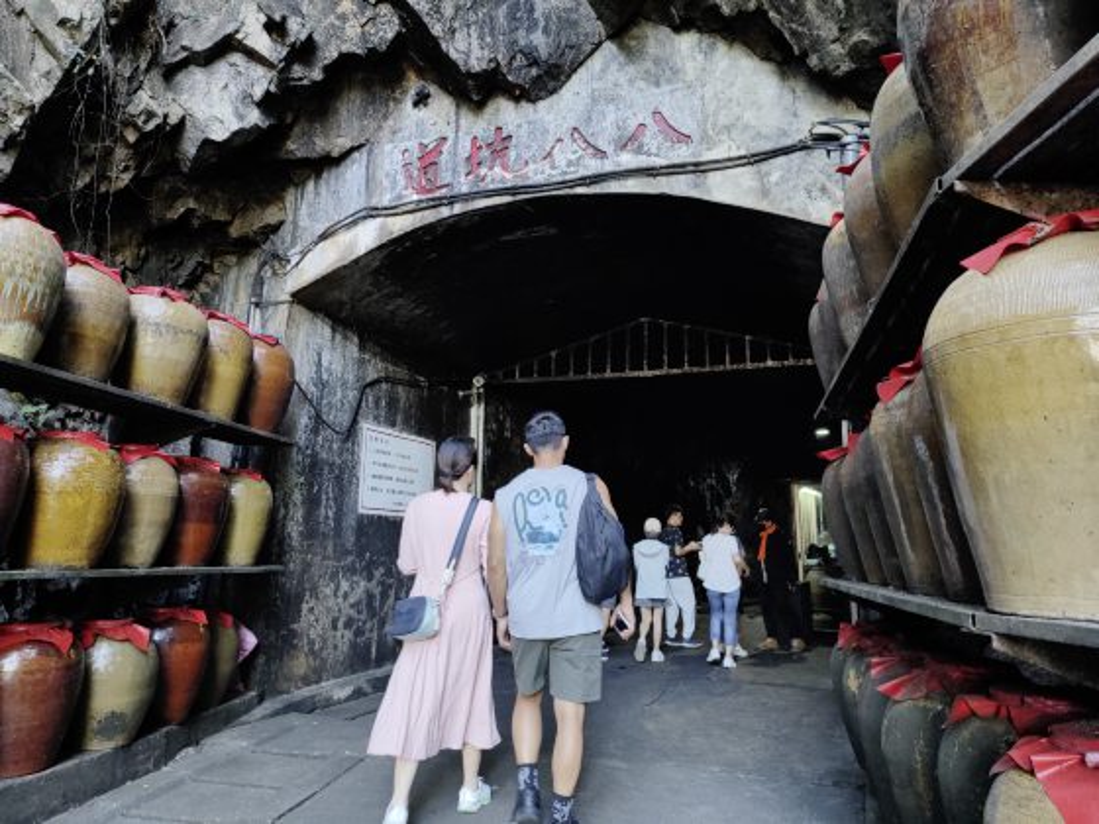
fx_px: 762
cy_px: 412
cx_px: 550
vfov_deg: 56.8
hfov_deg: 71.6
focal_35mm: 24
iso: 228
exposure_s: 1/50
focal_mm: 5.89
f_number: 1.89
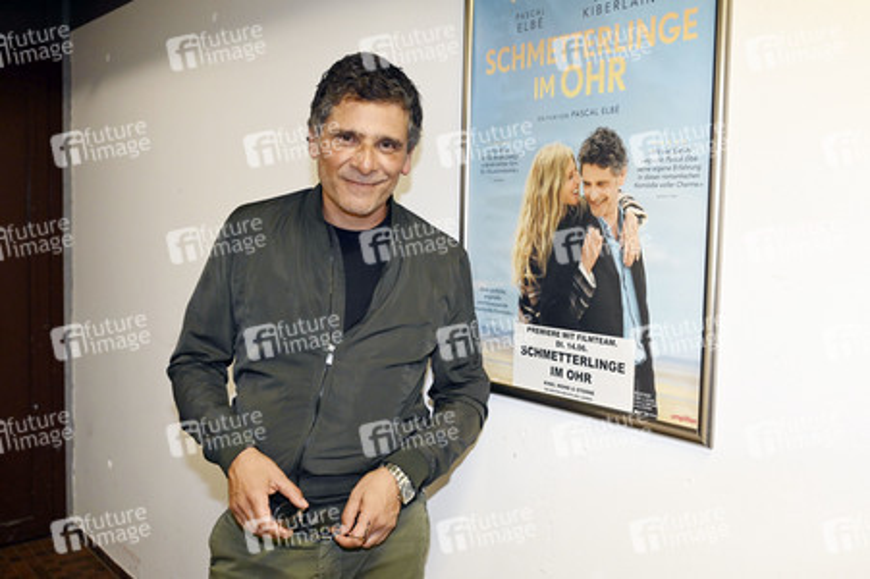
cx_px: 435
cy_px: 290
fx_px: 821
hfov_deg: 55.8
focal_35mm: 34
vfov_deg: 38.8
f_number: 6.3
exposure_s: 1/50
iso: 3200
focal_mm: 34
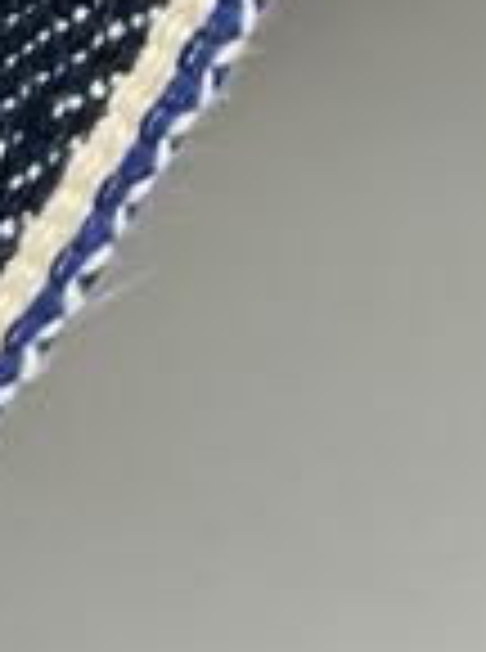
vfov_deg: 5.7
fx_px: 6393
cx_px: 770
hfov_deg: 4.3
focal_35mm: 340
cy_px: -562
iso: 64
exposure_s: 1/100
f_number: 1.78
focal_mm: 6.86
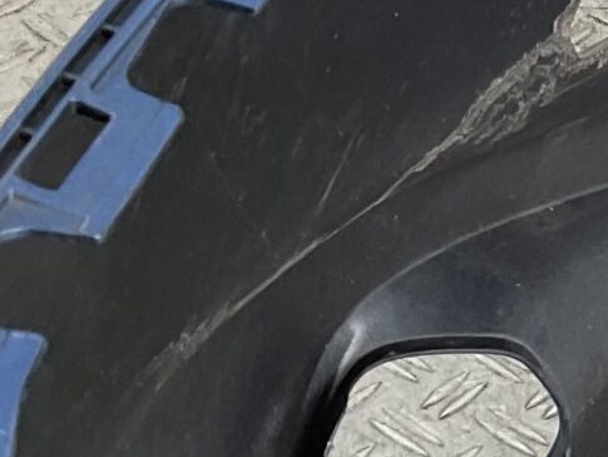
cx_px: 1083
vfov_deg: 9.7
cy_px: 330
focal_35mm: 153
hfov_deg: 11.9
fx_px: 2688
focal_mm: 3
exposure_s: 1/120
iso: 20
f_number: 1.8
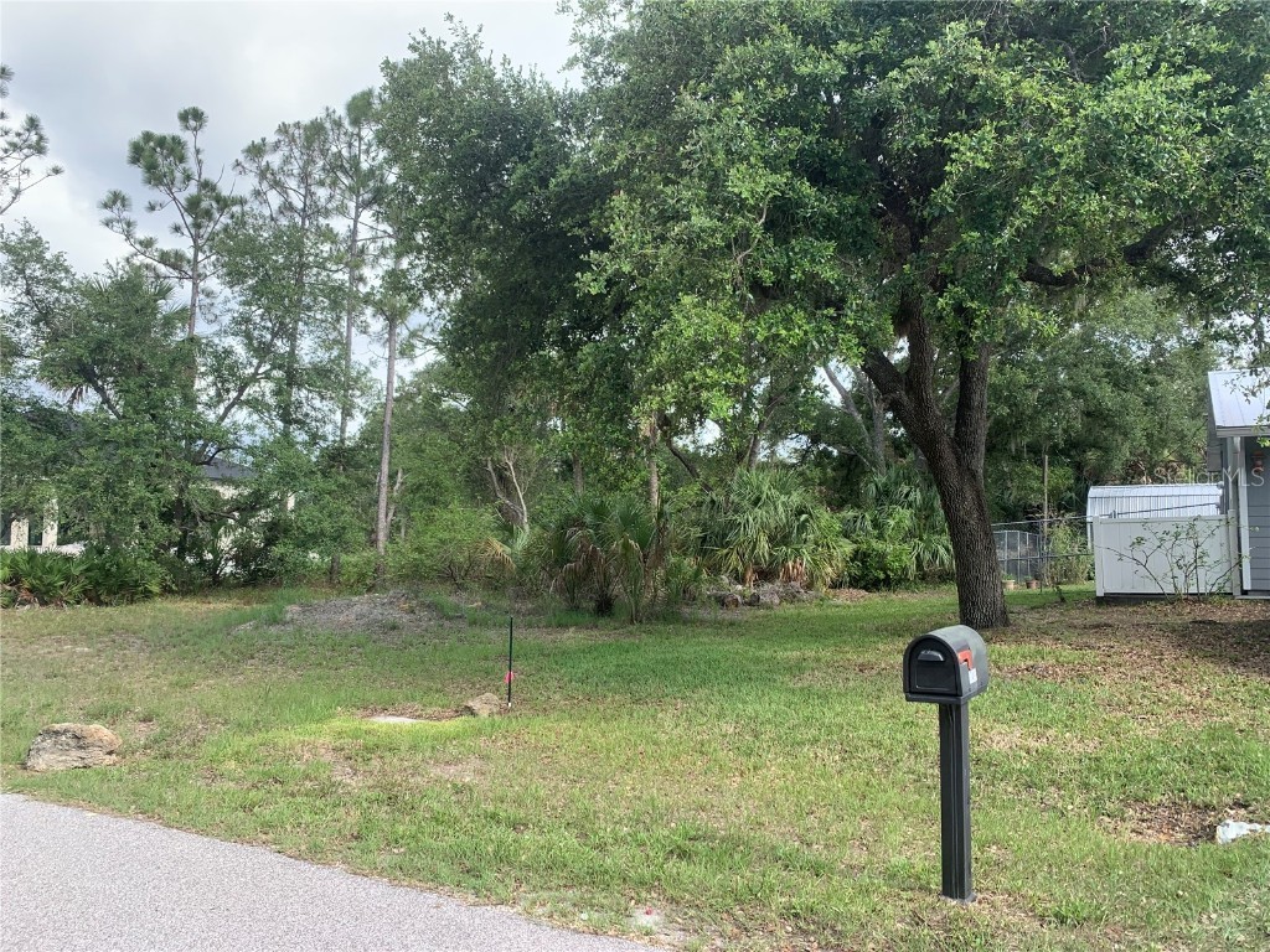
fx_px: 954
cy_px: 476
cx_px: 635
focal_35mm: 26
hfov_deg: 67.3
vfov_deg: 53.1
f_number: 1.8
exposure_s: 1/561
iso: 25
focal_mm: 4.25
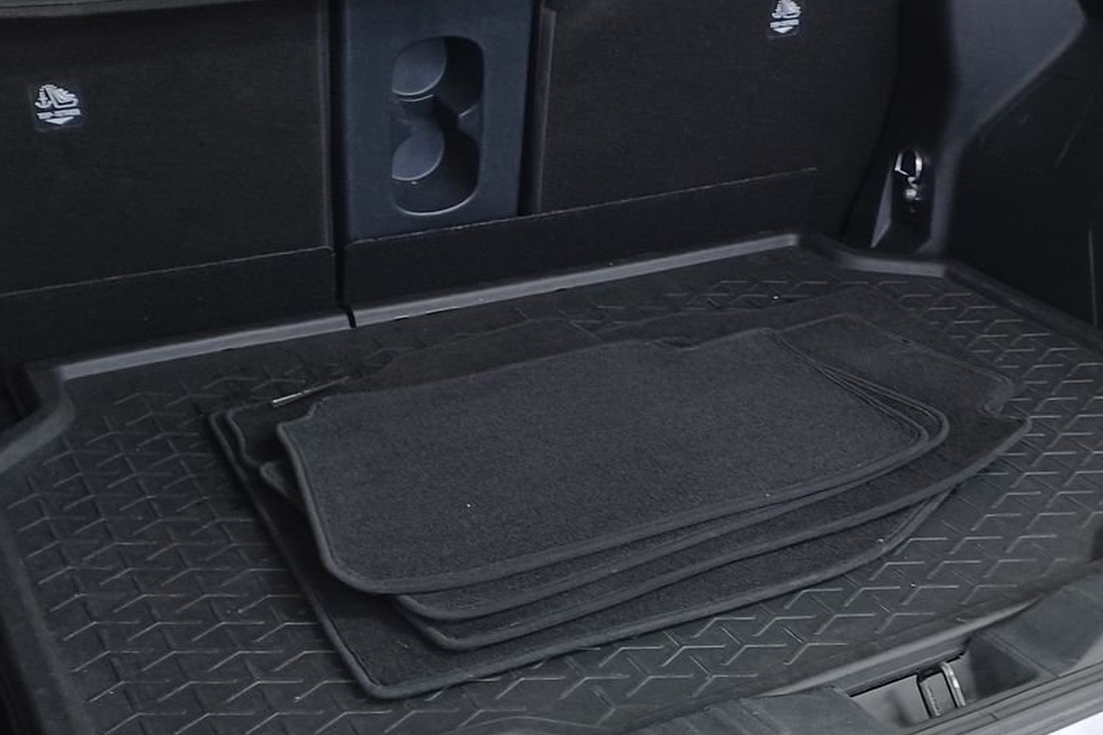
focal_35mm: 51
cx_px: 781
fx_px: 1562
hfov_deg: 38.2
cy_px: 611
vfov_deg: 25.9
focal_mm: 4.6
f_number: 1.8
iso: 320
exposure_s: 1/33.3
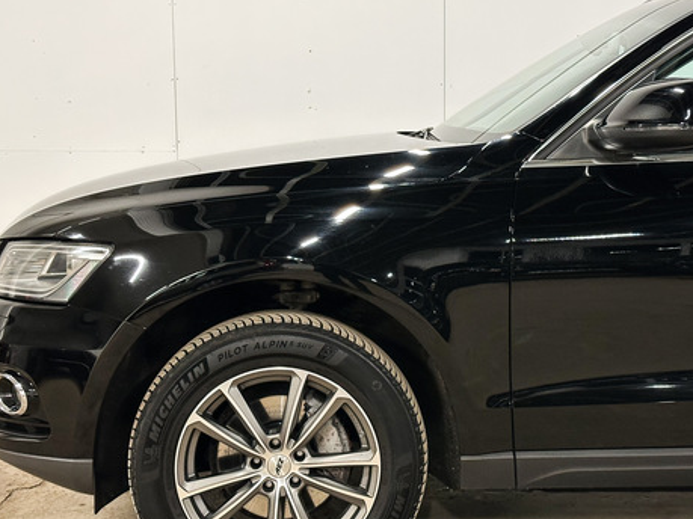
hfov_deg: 28.5
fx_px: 1361
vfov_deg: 21.6
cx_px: 427
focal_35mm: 68
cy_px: 266
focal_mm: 6.86
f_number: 1.8
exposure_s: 1/50
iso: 250
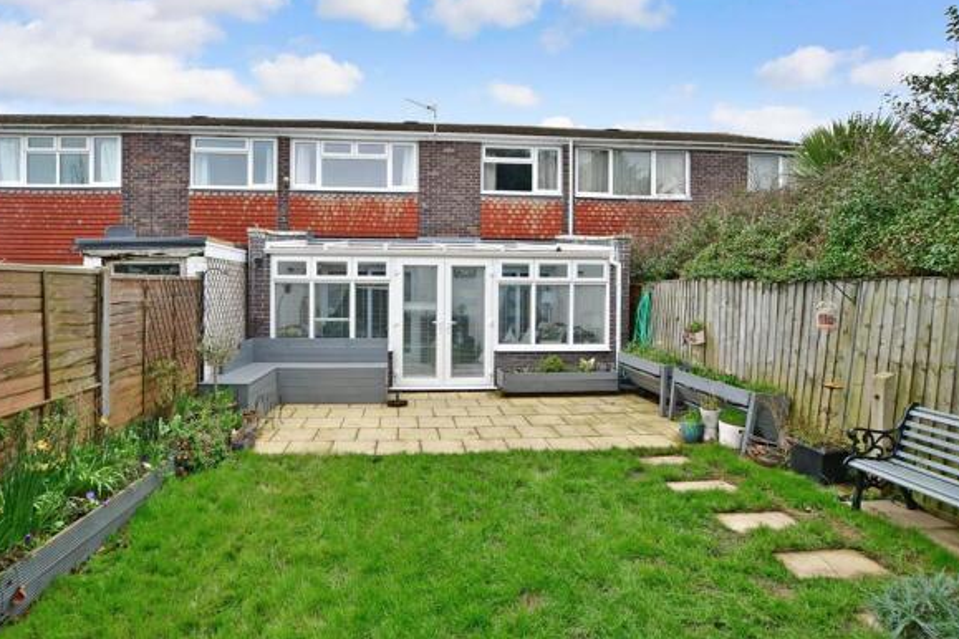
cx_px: 441
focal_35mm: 17
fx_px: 453
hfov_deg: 93.1
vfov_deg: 70.3
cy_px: 287
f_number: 8
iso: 160
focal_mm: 10
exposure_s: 1/80
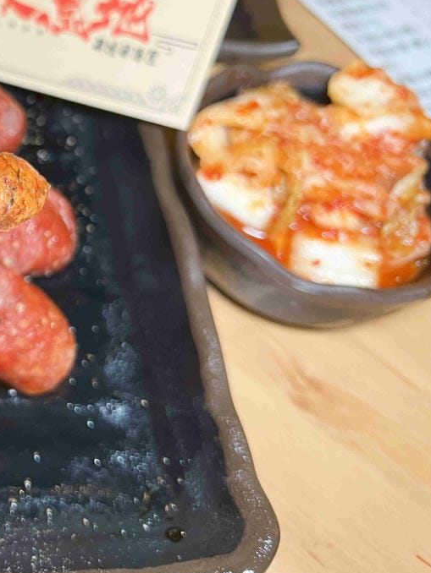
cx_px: -71
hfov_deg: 28.0
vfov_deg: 40.8
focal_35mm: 46
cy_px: 202
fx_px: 763
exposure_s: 1/90
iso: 125
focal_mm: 5.7
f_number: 1.5
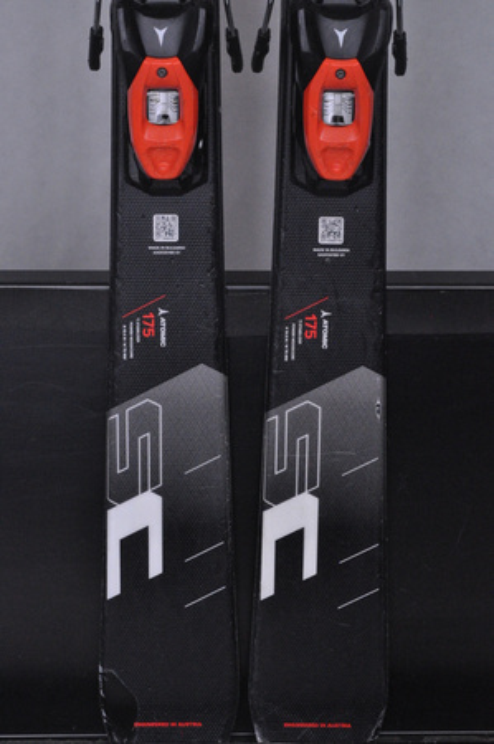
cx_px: 247
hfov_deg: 12.2
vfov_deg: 18.2
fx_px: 2321
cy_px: 372
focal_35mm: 112
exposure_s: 1/125
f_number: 9.5
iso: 3200
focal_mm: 75
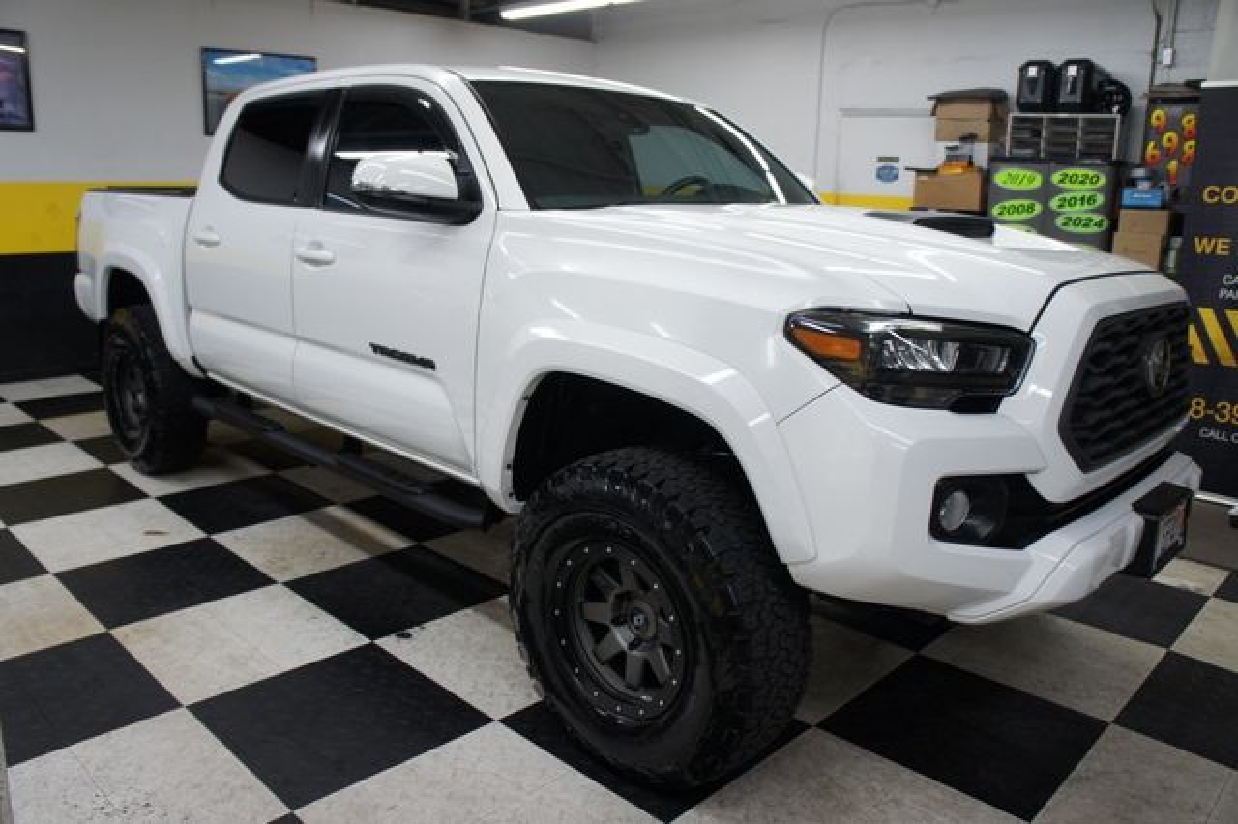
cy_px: 412
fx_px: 928
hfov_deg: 67.4
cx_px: 619
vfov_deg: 47.9
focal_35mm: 27
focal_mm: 18
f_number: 4
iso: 200
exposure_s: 1/30
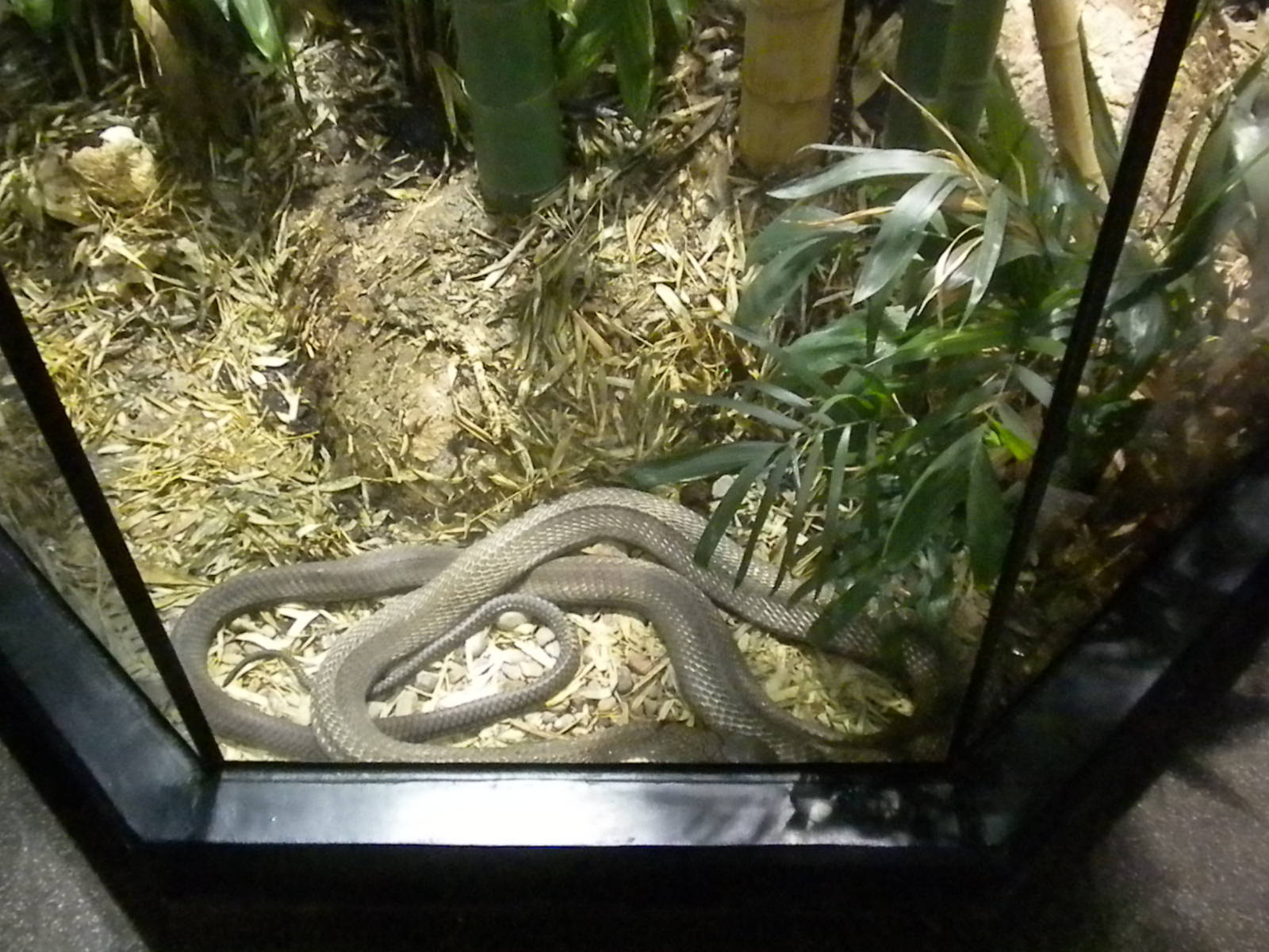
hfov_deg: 50.1
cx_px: 634
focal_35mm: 37
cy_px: 476
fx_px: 1356
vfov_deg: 38.7
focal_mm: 6.6
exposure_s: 1/53.8
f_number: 3.5
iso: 2406
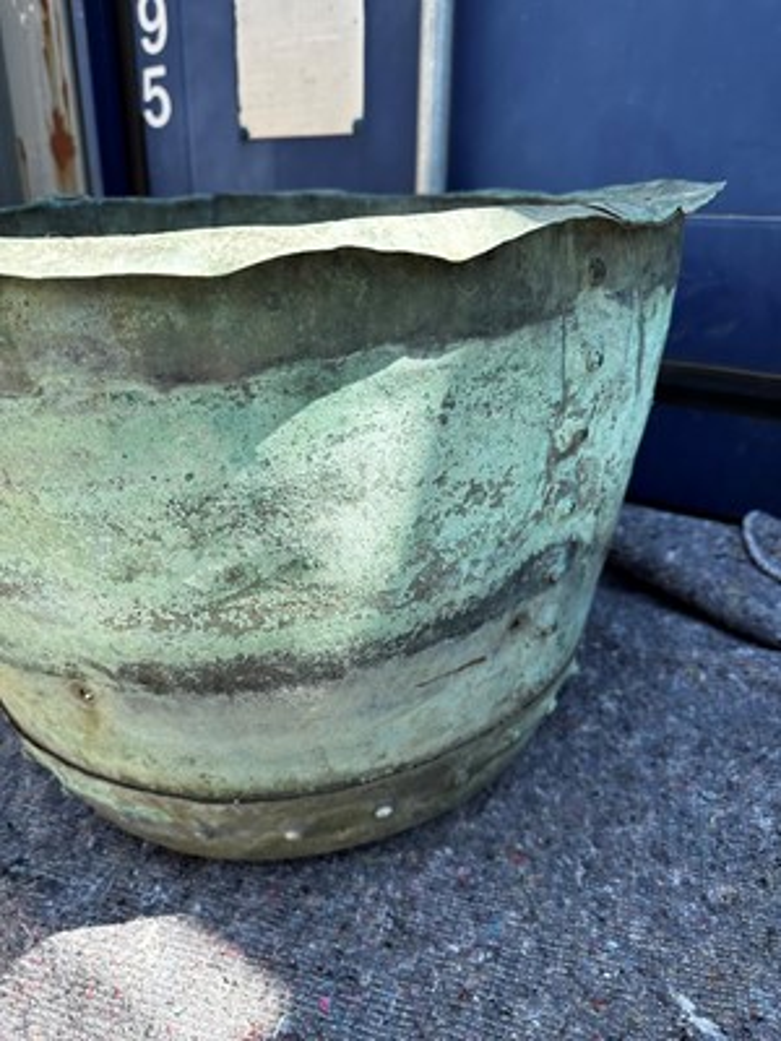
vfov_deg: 71.6
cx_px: 390
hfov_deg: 56.8
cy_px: 520
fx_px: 722
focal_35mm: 24
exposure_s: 1/1241
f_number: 1.78
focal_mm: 6.86
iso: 80
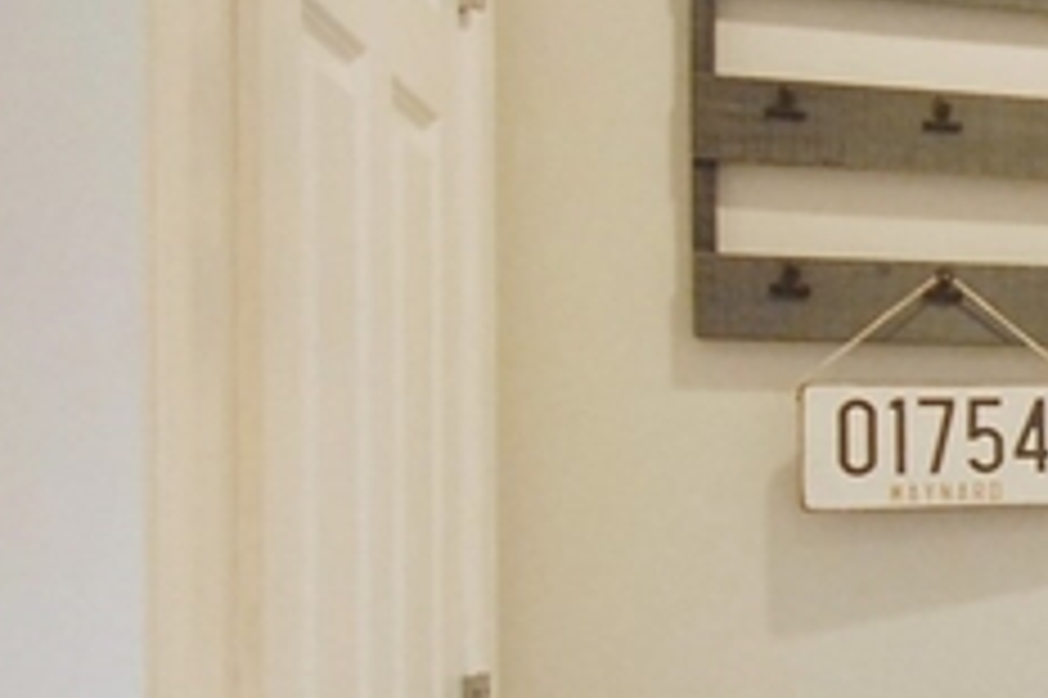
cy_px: 635
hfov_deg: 19.1
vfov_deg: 20.2
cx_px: 2074
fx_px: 1920
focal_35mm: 66
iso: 640
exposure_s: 1/25
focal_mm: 10
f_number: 5.6
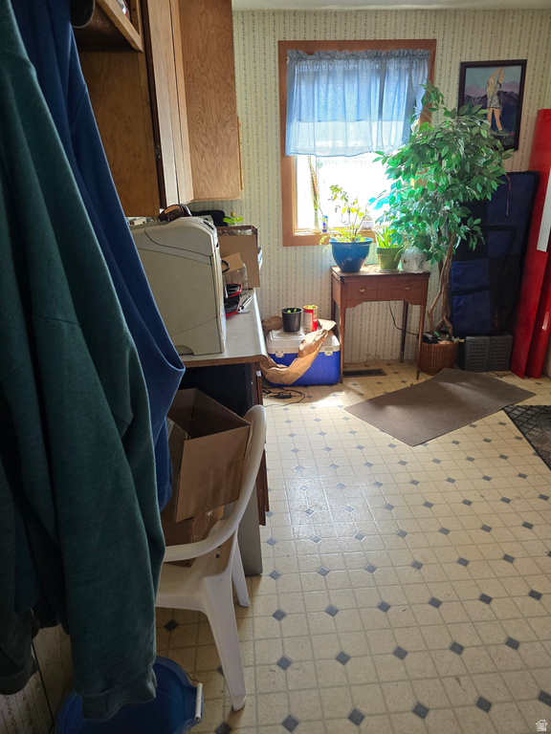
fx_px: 488
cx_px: 276
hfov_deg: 58.9
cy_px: 367
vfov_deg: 73.9
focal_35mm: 23
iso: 200
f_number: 1.7
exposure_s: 1/180
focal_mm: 6.3
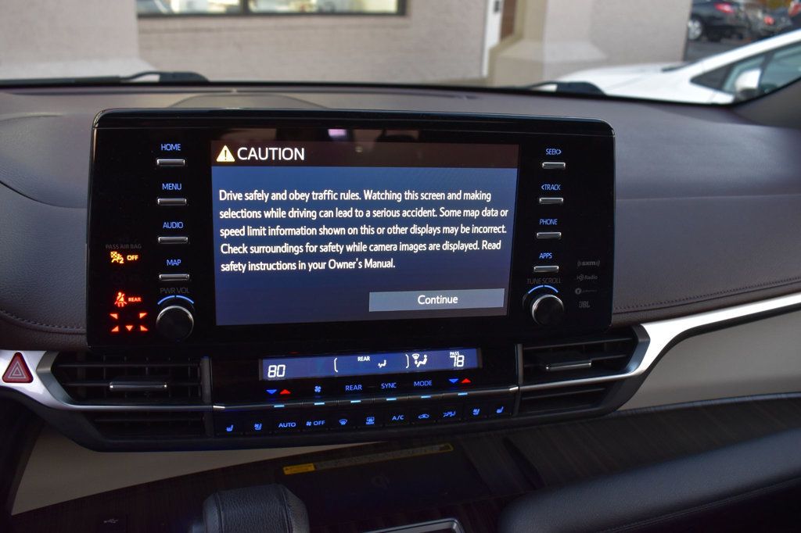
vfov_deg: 39.9
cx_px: 400
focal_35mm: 33
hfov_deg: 57.2
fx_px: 734
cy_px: 266
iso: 1000
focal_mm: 22
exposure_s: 1/15
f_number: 6.3
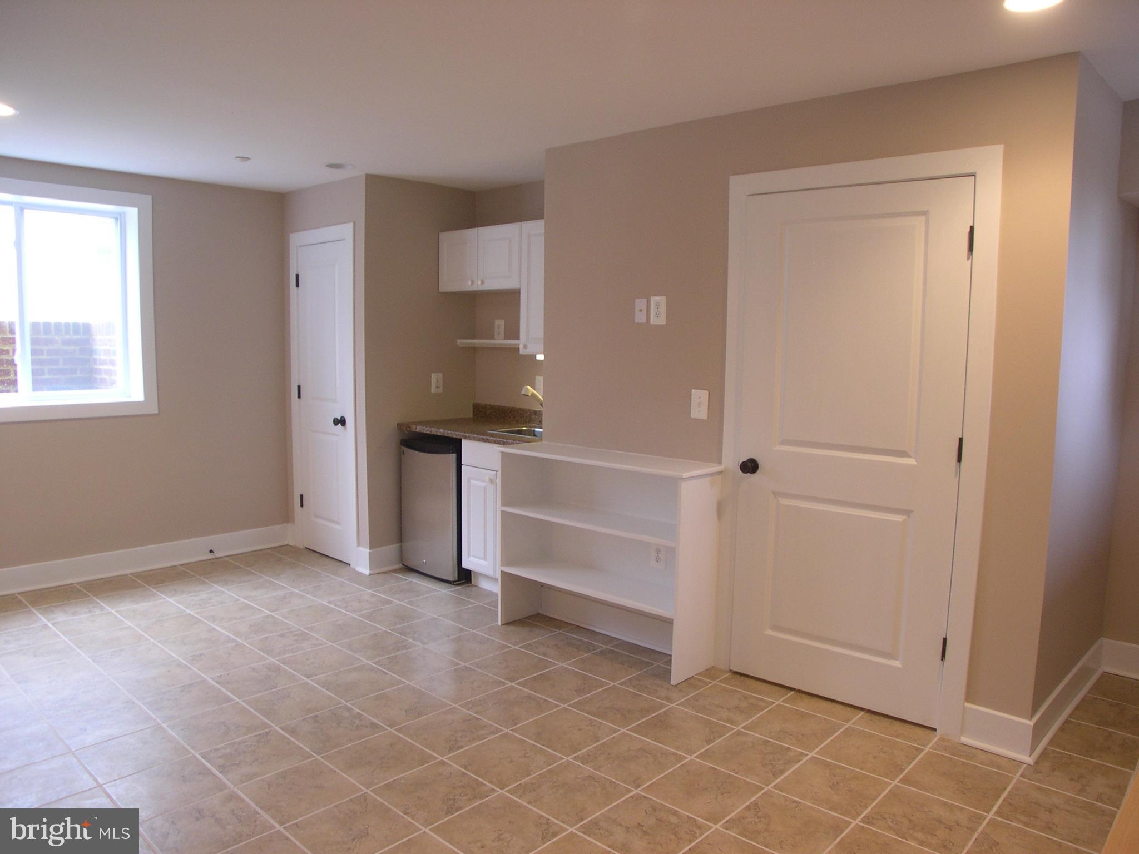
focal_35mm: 38
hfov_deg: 49.0
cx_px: 570
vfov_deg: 37.7
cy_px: 427
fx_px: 1250
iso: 100
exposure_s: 1/10.3
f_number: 2.8
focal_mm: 8
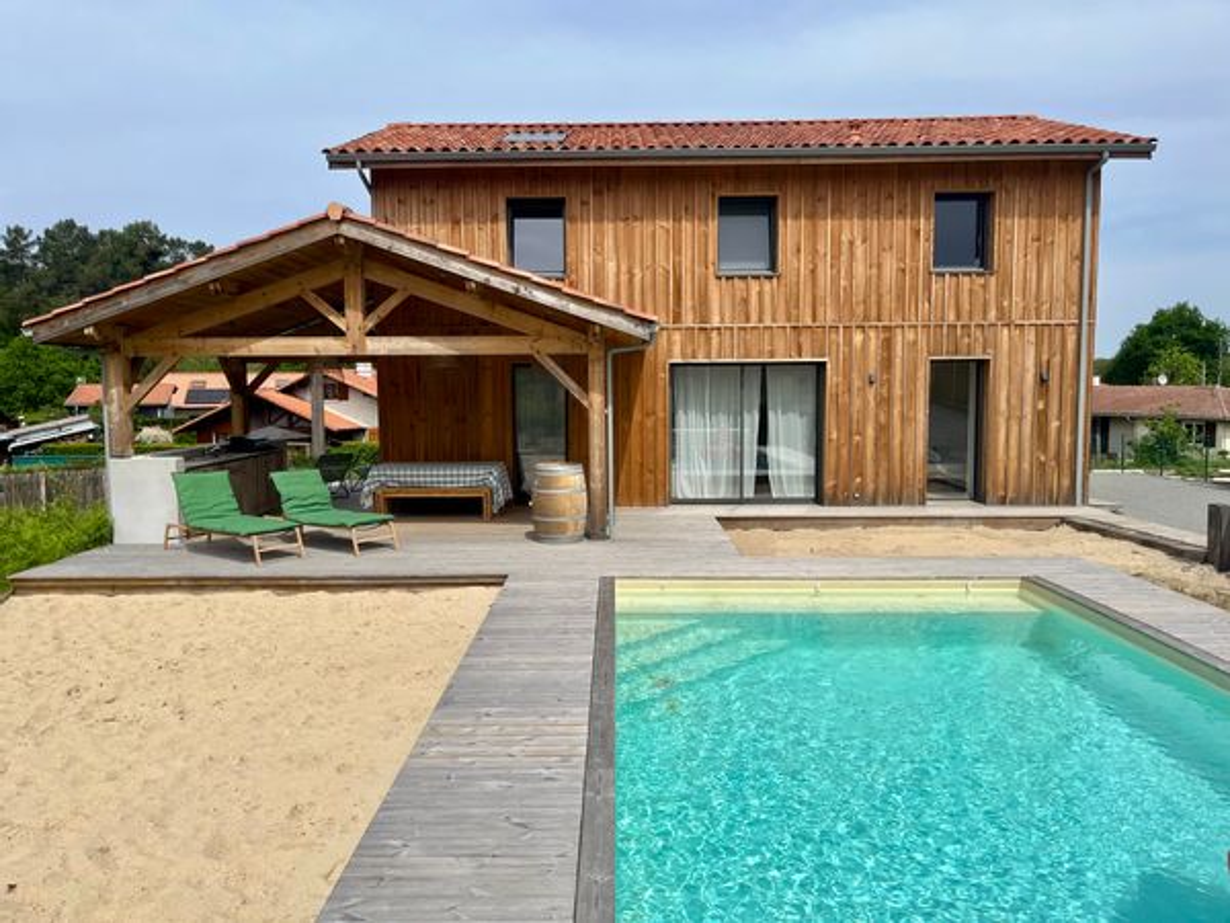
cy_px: 462
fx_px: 924
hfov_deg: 67.3
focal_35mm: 26
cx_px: 615
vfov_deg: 53.1
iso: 50
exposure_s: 1/5848
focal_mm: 5.1
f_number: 1.6
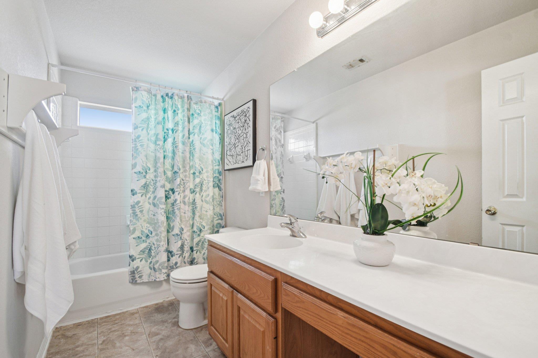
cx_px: 269
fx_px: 224
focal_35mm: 15
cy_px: 179
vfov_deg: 77.3
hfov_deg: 100.4
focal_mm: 10
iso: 400
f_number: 8
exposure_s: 1/6
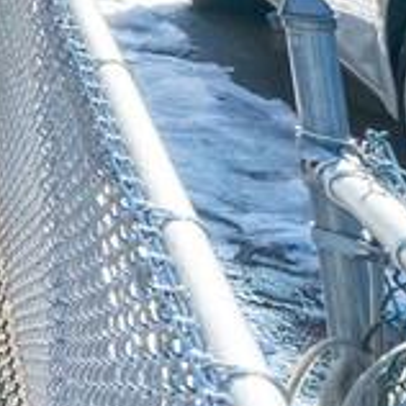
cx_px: -1498
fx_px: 1499
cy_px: -776
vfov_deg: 10.9
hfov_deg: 6.8
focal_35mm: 113
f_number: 8
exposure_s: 1/8000
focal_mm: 14
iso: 800
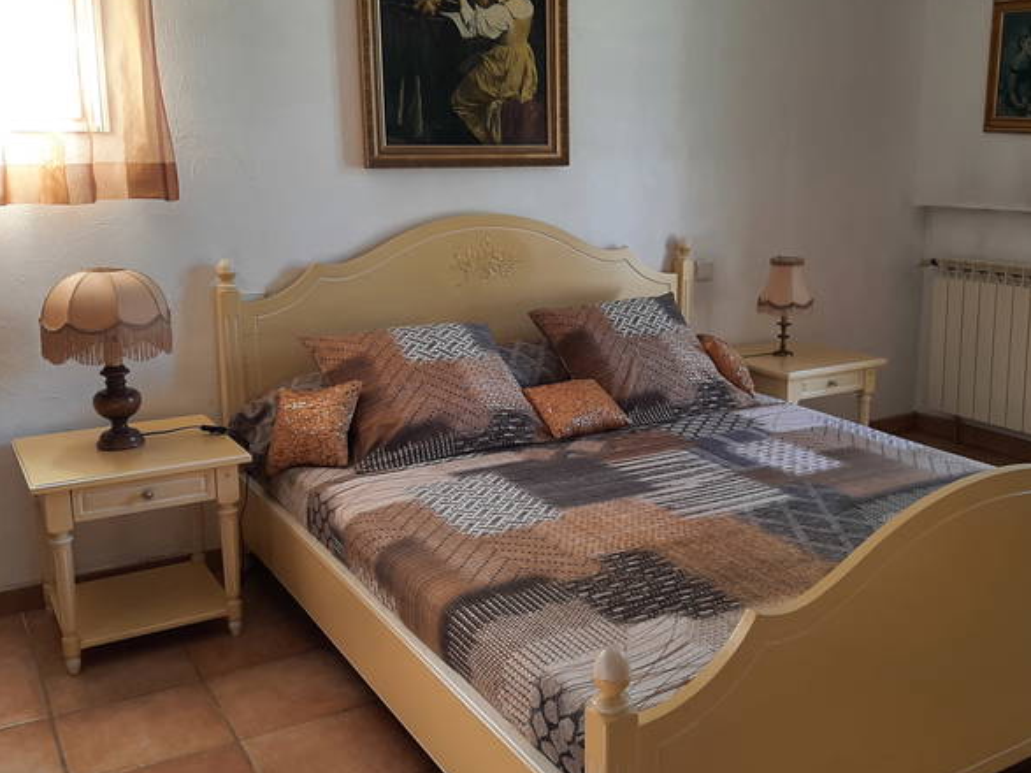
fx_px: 1042
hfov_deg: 52.3
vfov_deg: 40.6
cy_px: 343
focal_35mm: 35
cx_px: 620
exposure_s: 1/50
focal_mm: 3.93
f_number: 1.7
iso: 40
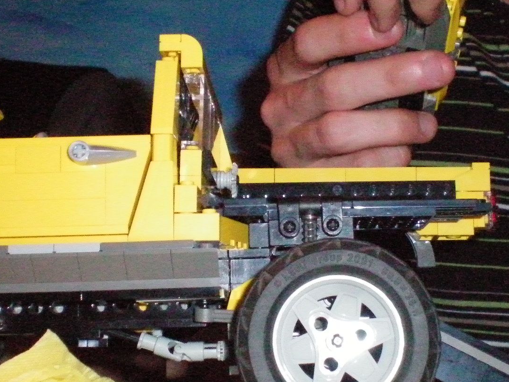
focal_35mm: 72
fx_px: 1059
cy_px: 186
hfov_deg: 26.9
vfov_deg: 20.4
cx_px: 321
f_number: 4.6
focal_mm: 6.3
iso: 800
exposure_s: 1/125
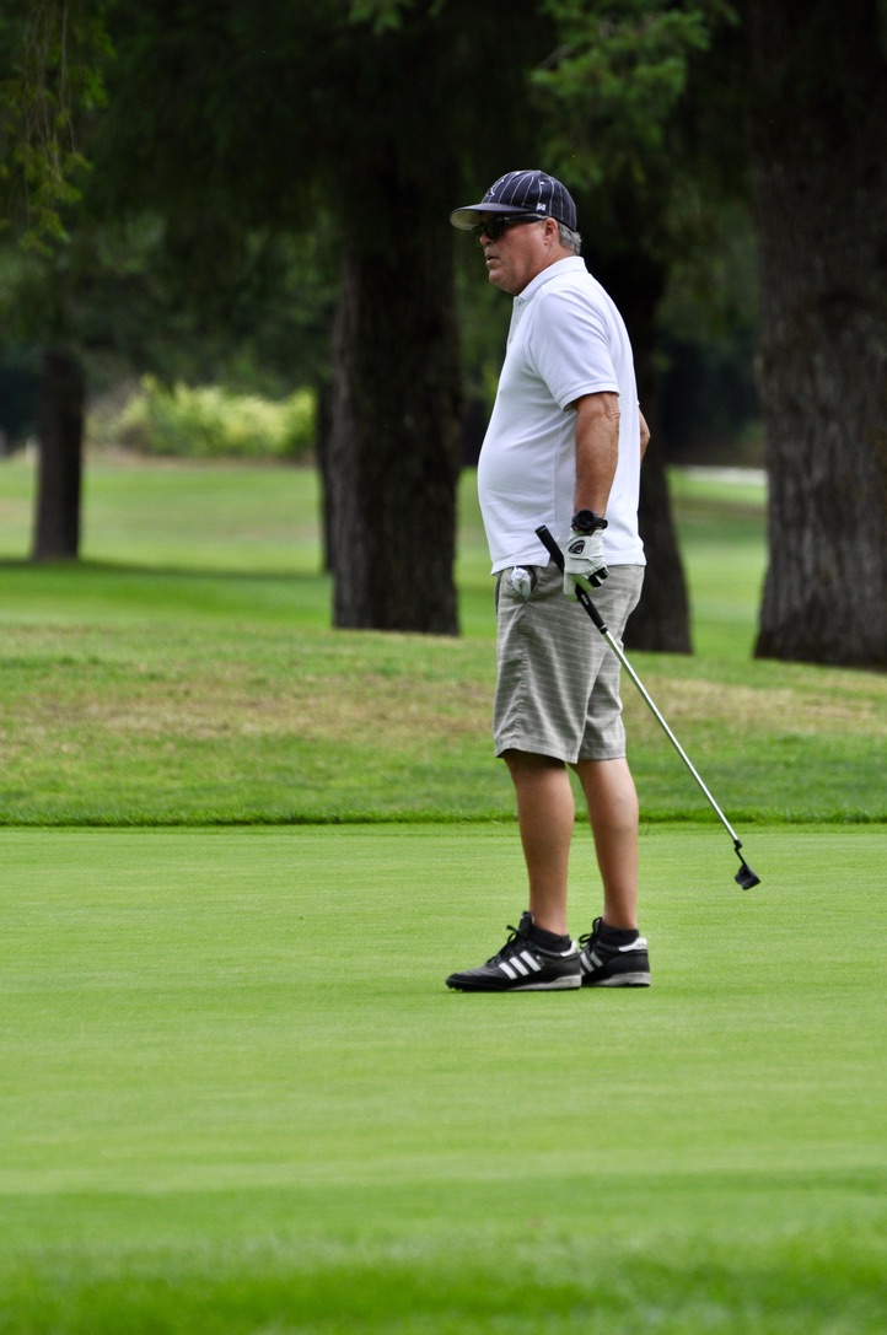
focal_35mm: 375
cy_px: 668
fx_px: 13894
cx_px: 444
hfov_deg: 3.7
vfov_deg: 5.5
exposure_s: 1/1600
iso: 400
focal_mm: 250
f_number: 5.6
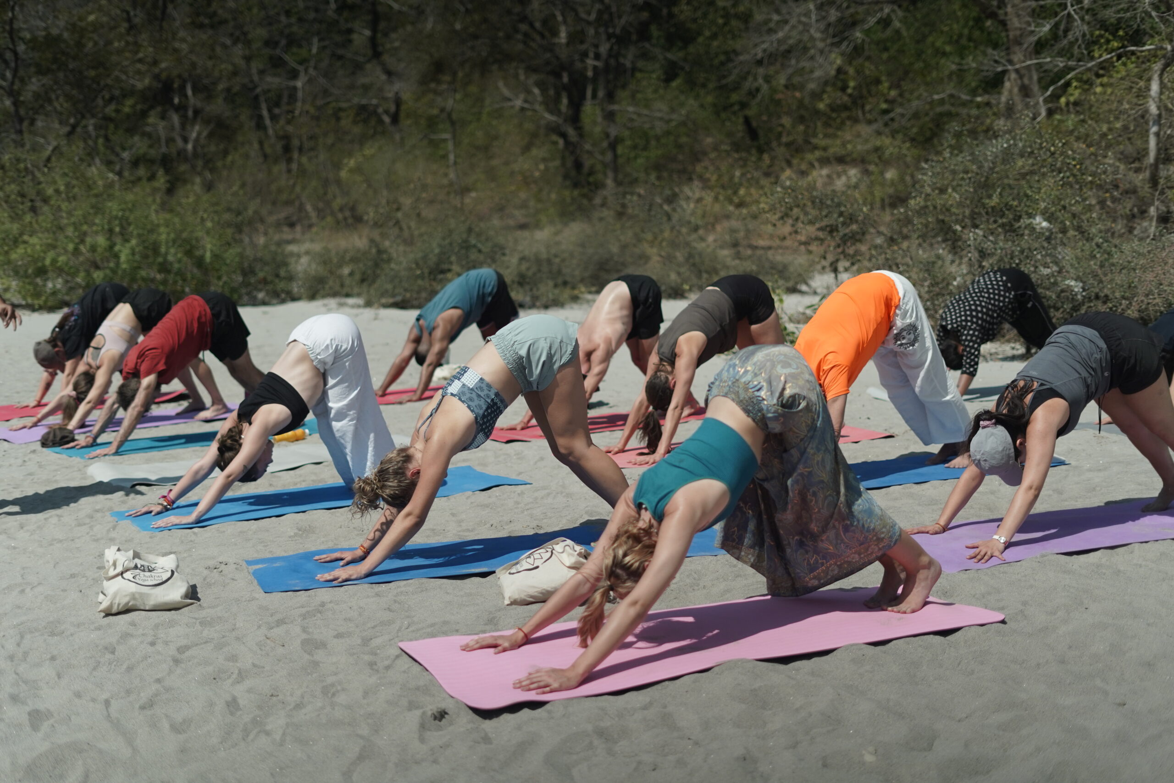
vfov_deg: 27.0
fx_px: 1631
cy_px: 392
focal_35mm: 50
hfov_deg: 39.6
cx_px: 587
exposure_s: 1/125
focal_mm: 50
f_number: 1.8
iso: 500
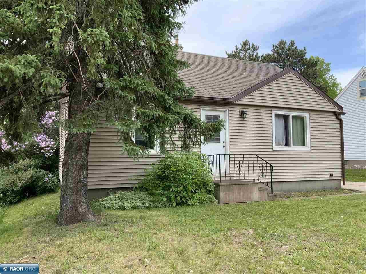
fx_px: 307
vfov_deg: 48.2
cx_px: 183
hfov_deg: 61.7
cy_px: 137
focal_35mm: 29
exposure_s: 1/220
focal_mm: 3
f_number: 1.8
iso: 16
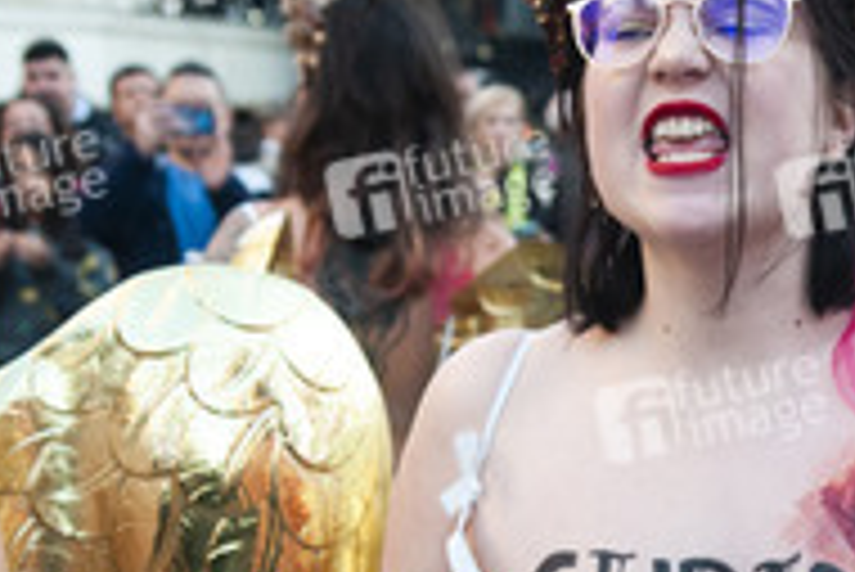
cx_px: 770
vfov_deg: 12.4
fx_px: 2619
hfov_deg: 18.2
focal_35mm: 110
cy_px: 522
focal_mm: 31
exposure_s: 1/250
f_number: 4
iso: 800
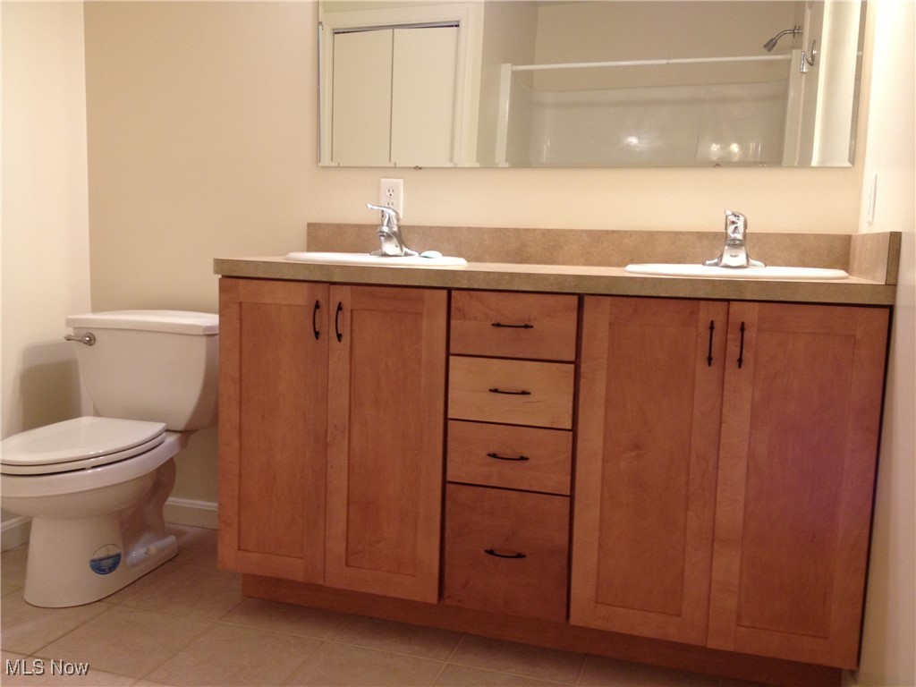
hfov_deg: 52.6
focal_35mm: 35
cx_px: 458
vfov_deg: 40.7
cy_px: 344
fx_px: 926
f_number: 2.4
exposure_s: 1/20
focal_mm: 4.28
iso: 100
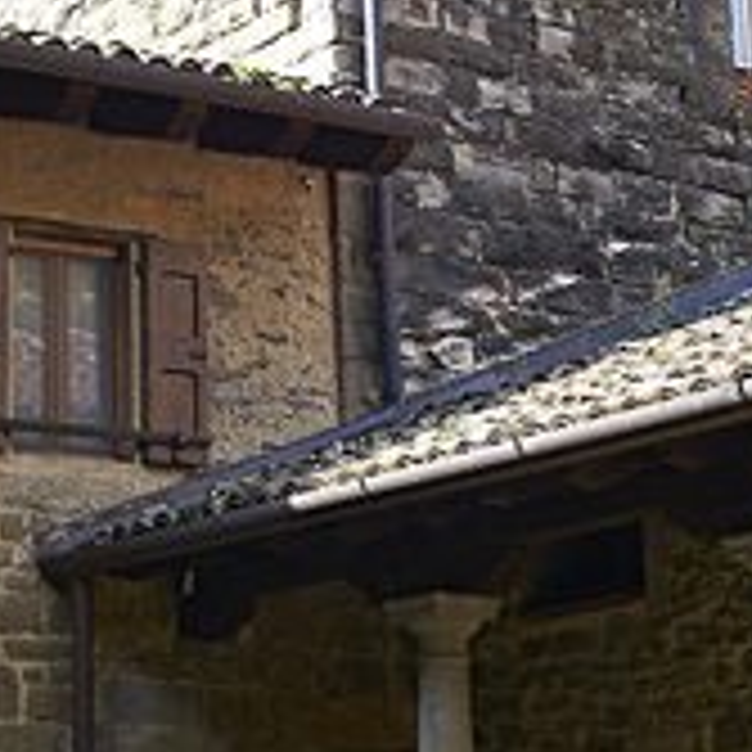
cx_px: 365
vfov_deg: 16.3
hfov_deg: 16.3
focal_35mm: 107
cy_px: 293
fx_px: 2630
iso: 100
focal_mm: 35
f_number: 11
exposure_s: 1/20
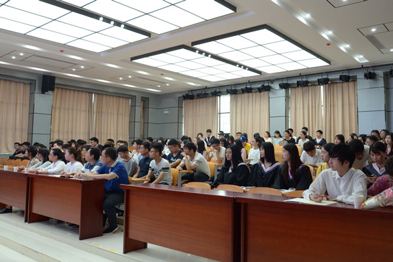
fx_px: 295
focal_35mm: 27
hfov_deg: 67.4
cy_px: 131
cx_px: 196
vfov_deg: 47.9
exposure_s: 1/80
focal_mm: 18
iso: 1250
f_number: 5.6
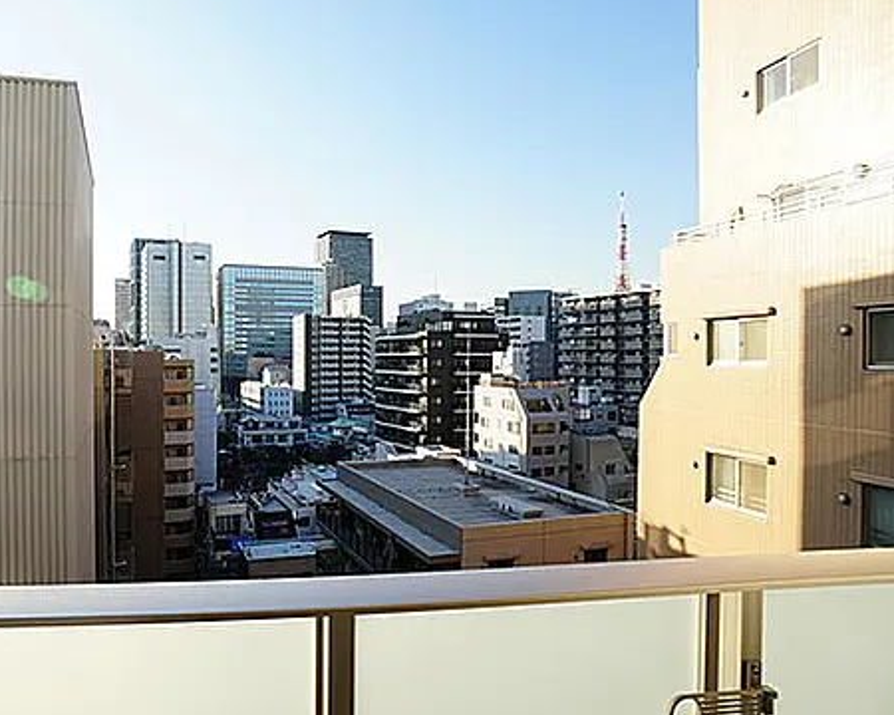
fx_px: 529
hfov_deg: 76.9
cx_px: 274
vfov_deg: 68.1
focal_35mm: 20
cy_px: 358
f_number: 8
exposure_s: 1/80
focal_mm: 10
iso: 100
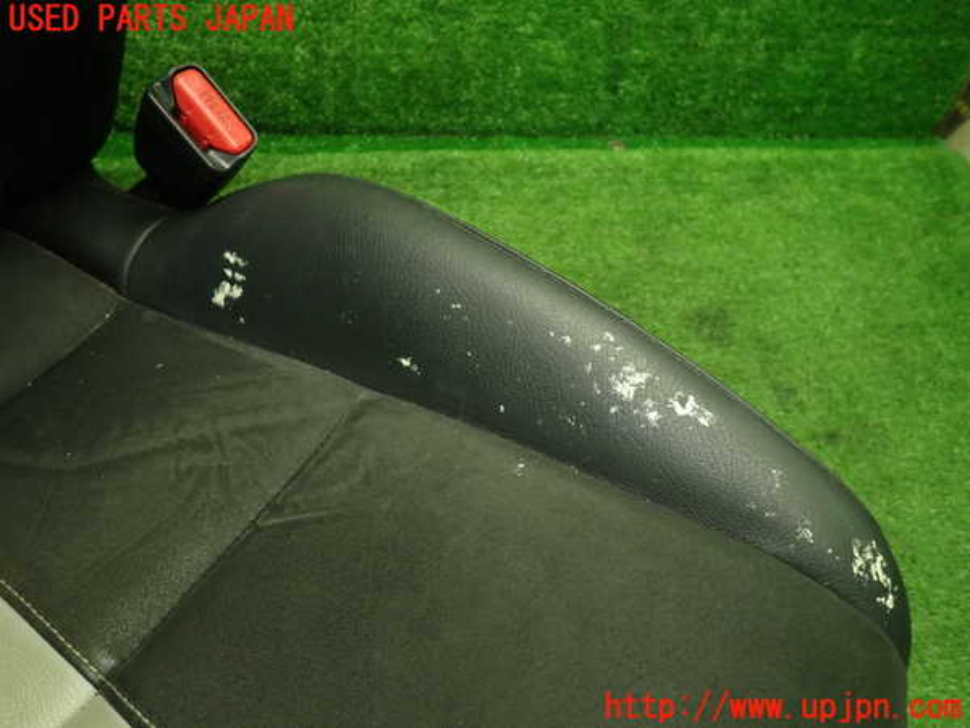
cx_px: 485
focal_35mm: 25
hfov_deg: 69.4
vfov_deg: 54.9
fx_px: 701
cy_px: 364
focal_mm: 4.5
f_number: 2
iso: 200
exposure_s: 1/40
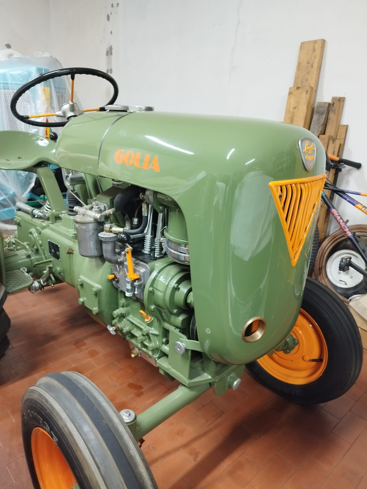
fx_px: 353
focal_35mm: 25
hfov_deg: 54.9
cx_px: 184
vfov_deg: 69.4
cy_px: 244
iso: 540
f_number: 1.89
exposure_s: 1/33.3
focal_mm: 5.95
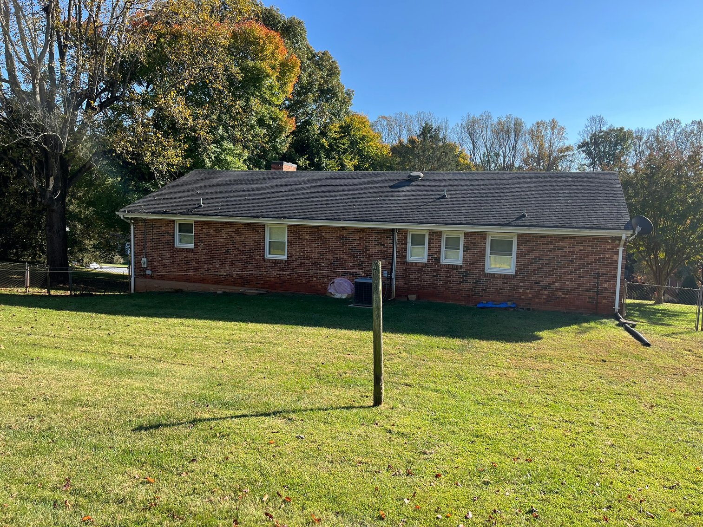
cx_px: 352
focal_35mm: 26
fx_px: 528
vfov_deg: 53.1
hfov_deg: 67.3
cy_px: 264
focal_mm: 5.1
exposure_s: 1/1355
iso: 50
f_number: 1.6
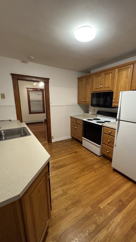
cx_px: 75
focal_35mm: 16
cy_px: 124
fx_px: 103
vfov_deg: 99.3
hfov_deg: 67.0
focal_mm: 2.22
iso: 800
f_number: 2.2
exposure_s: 1/60
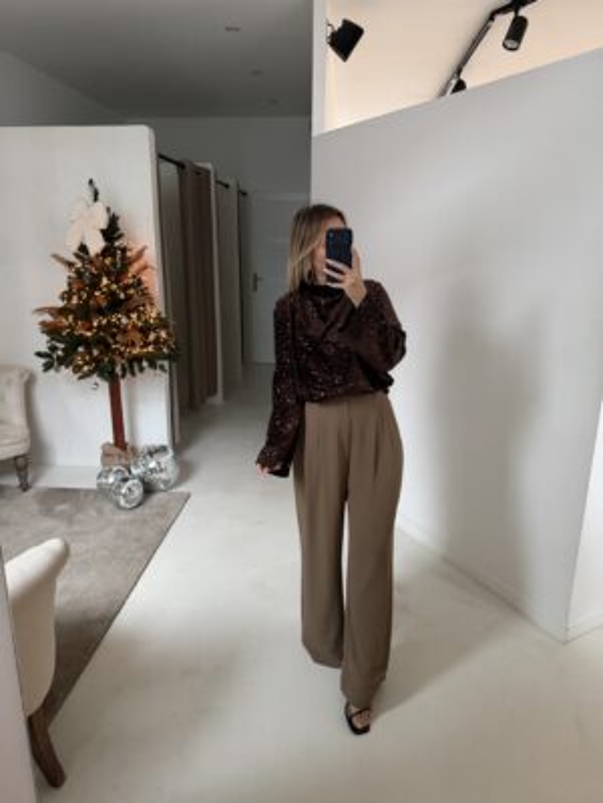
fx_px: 557
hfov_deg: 56.8
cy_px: 402
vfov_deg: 71.6
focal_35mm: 24
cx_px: 302
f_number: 1.78
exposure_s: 1/33
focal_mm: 6.76
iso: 800
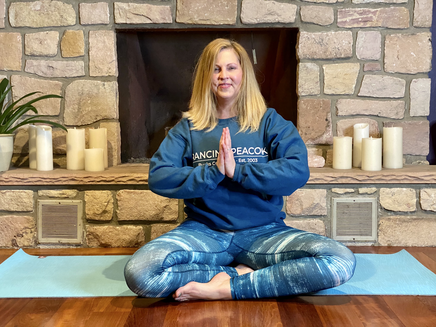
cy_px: 164
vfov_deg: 28.0
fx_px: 655
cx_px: 218
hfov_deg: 36.8
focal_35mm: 52
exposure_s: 1/40
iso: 500
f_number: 2
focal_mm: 6
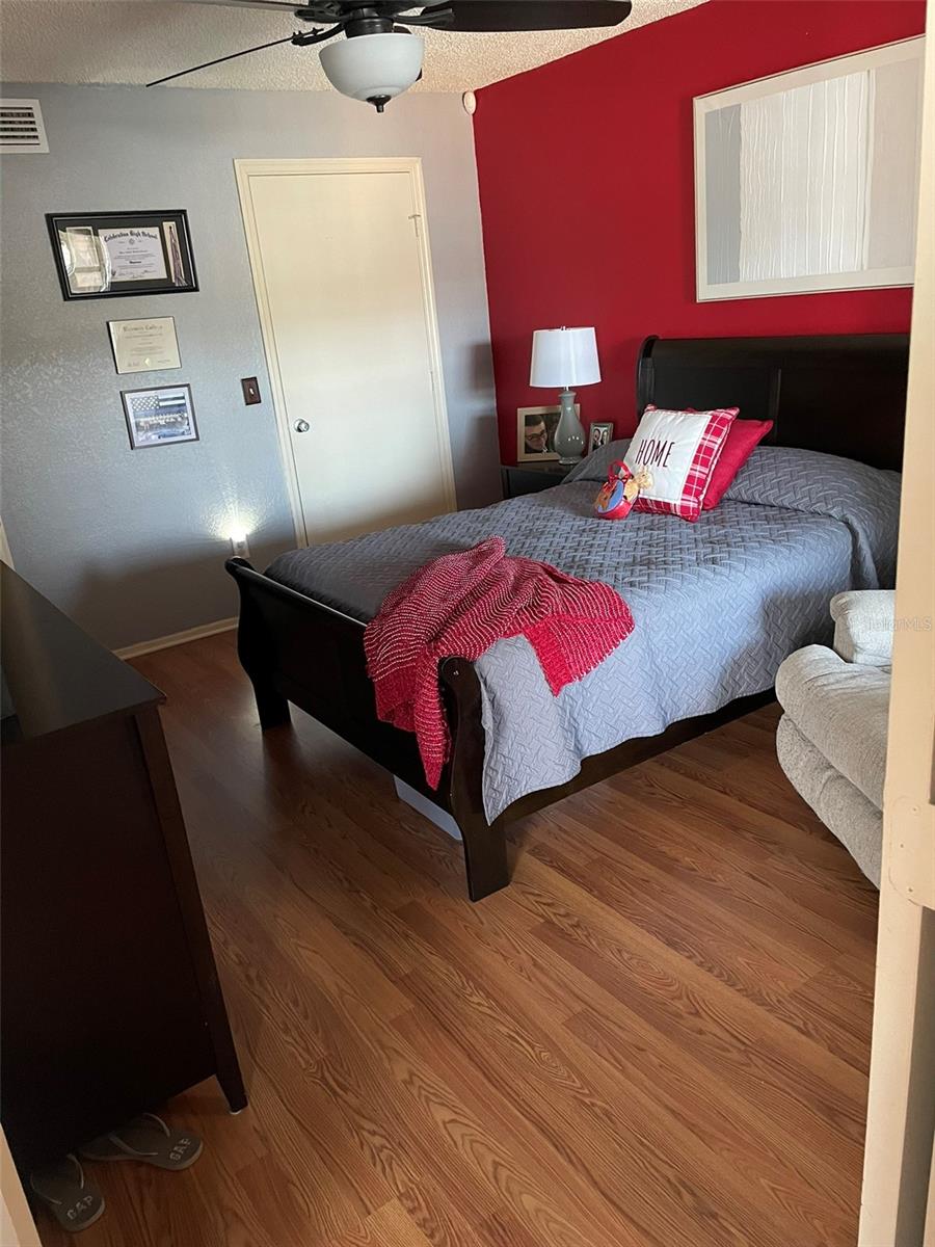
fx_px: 936
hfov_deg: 53.1
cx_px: 468
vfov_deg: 67.3
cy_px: 624
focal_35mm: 26
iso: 500
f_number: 1.6
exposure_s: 1/30
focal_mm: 4.2
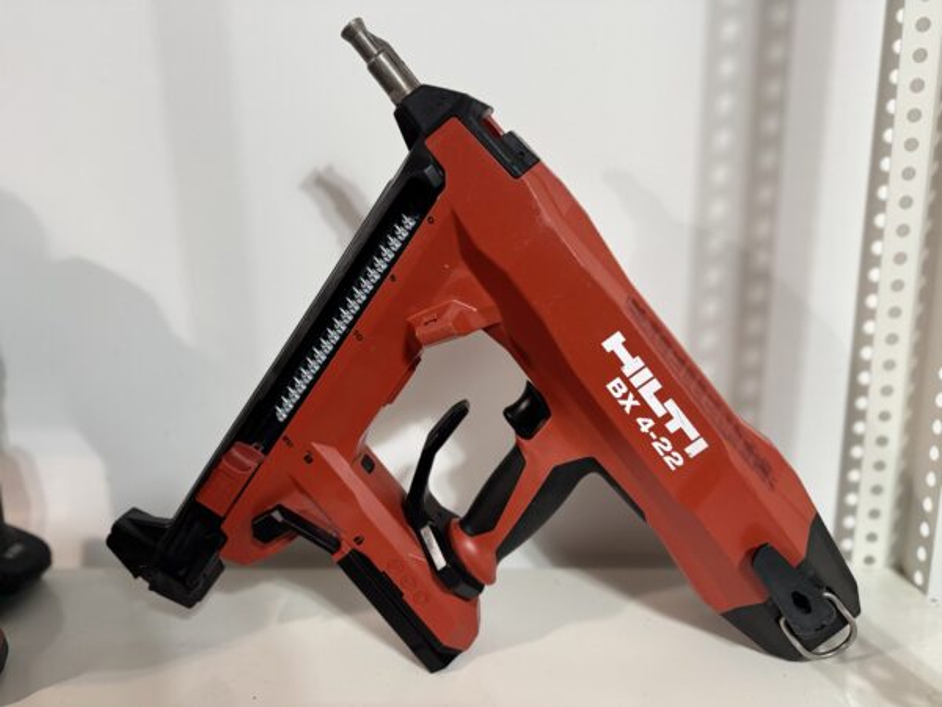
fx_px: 653
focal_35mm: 24
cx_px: 471
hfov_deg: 71.6
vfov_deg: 56.8
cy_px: 354
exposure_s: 1/50
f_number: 1.78
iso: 320
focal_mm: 6.76
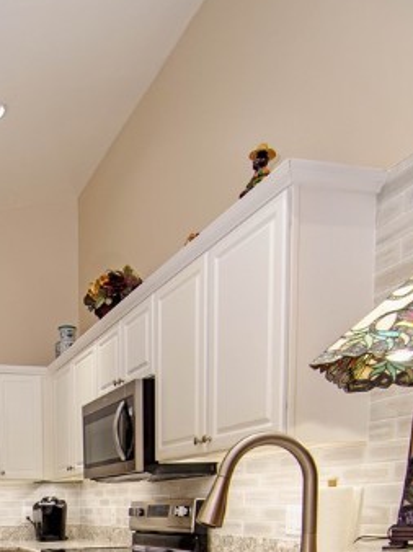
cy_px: 578
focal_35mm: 36
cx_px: 20
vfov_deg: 42.5
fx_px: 575
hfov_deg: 36.3
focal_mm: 11
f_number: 4
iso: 320
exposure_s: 1/60
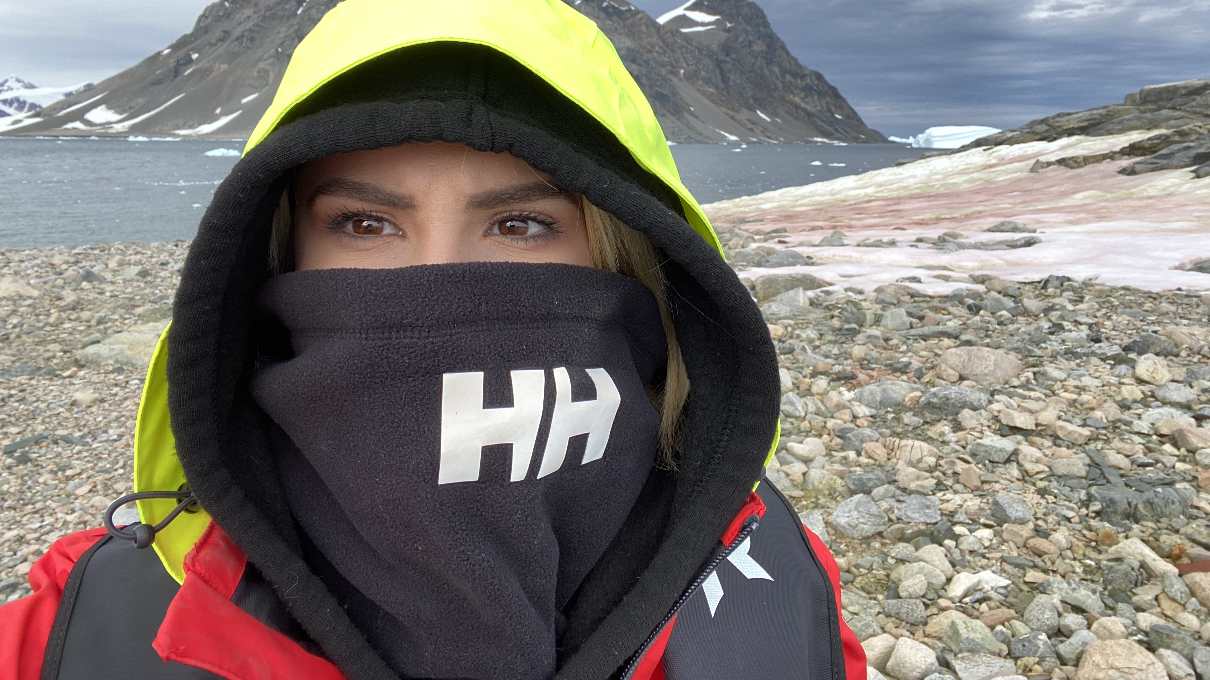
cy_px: 212
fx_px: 834
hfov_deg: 71.9
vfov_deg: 43.6
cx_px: 600
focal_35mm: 26
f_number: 2.2
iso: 25
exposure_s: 1/122
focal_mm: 2.71
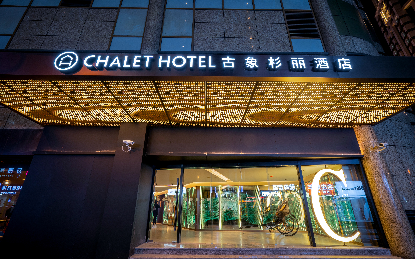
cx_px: 213
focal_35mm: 15
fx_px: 170
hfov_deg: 101.4
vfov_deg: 74.8
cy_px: 133
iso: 100
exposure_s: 1/8
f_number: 10
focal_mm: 14
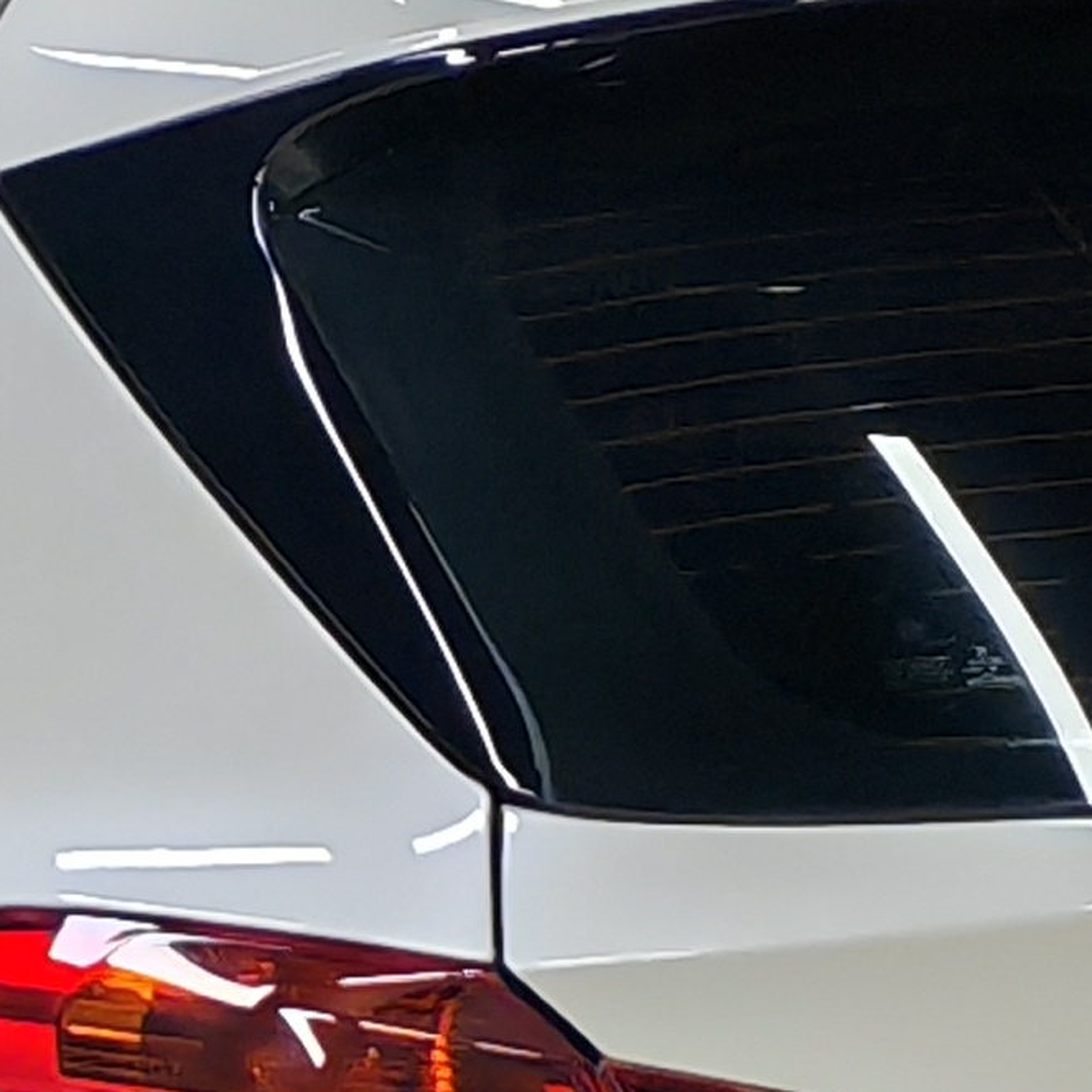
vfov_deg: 8.7
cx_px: -76
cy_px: 744
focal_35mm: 202
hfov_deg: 8.6
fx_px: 7209
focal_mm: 5.52
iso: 125
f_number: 1.9
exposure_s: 1/100
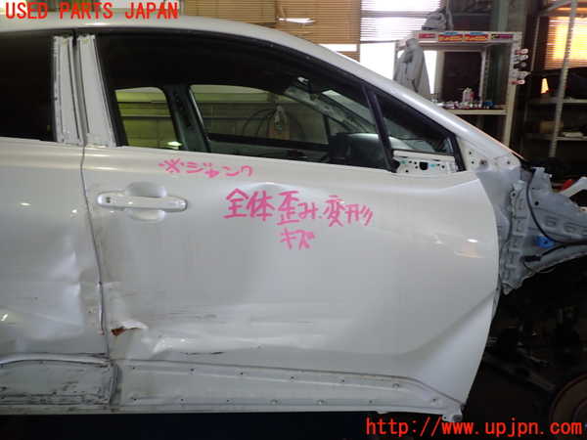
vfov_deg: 54.9
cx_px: 294
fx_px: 424
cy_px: 220
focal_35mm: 25
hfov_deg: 69.4
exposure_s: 1/60
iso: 200
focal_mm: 4.5
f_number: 2
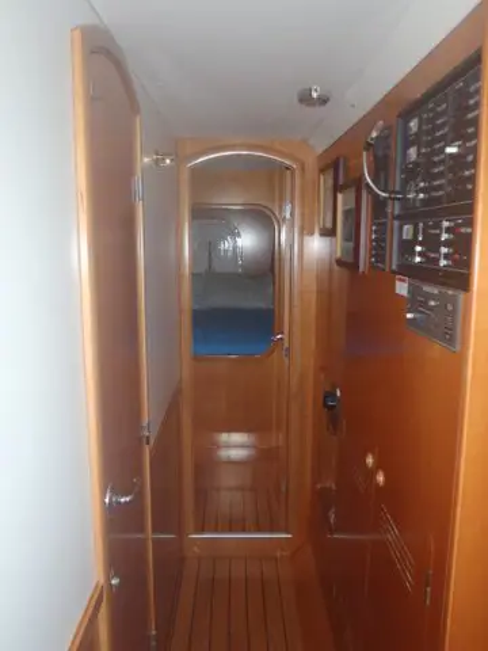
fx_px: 526
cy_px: 326
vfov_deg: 63.4
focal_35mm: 28
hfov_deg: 49.7
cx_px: 244
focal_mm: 5
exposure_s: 1/30
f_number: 3.5
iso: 100
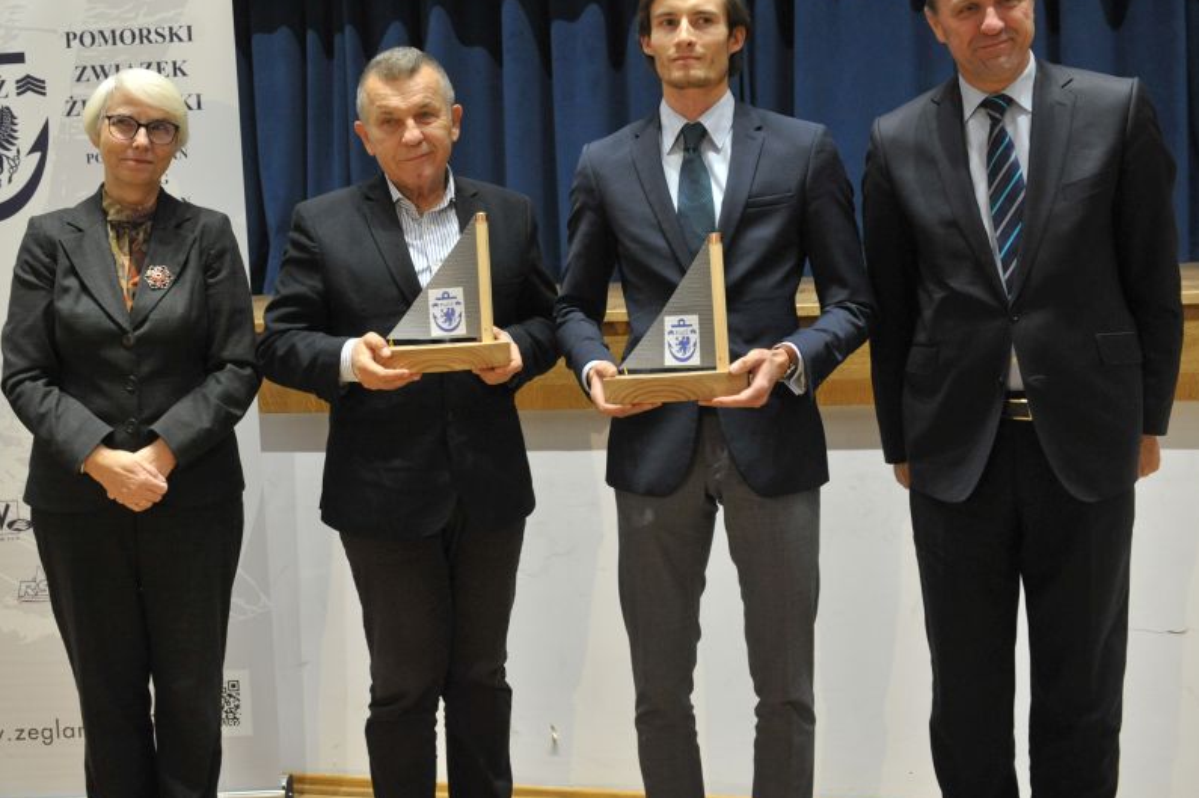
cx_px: 525
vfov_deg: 30.4
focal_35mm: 44
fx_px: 1464
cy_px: 319
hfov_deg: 44.4
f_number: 4
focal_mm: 35
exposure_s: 1/160
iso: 2500
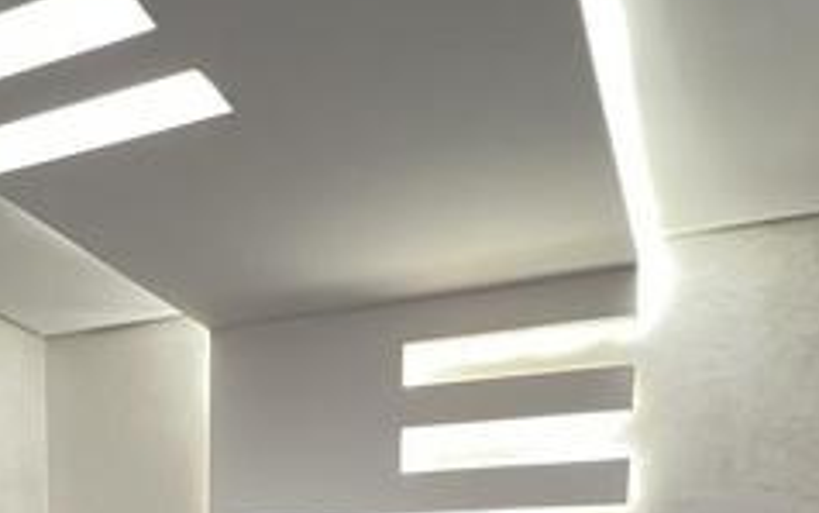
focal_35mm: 37
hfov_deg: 52.5
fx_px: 826
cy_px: 771
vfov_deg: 25.7
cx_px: 351
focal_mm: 1.57
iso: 640
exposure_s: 1/50
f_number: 1.8
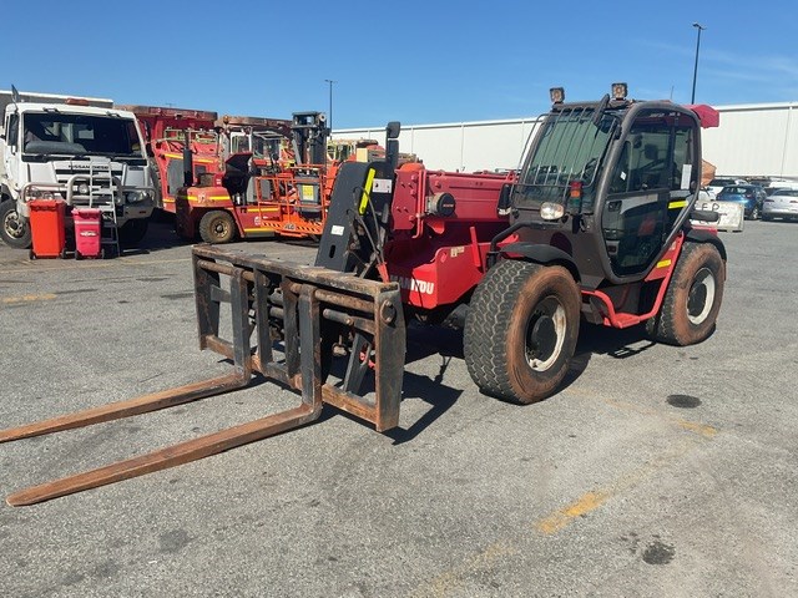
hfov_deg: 61.7
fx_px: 669
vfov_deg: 48.2
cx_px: 399
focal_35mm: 29
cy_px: 299
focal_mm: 3
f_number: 1.8
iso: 16
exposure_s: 1/1984
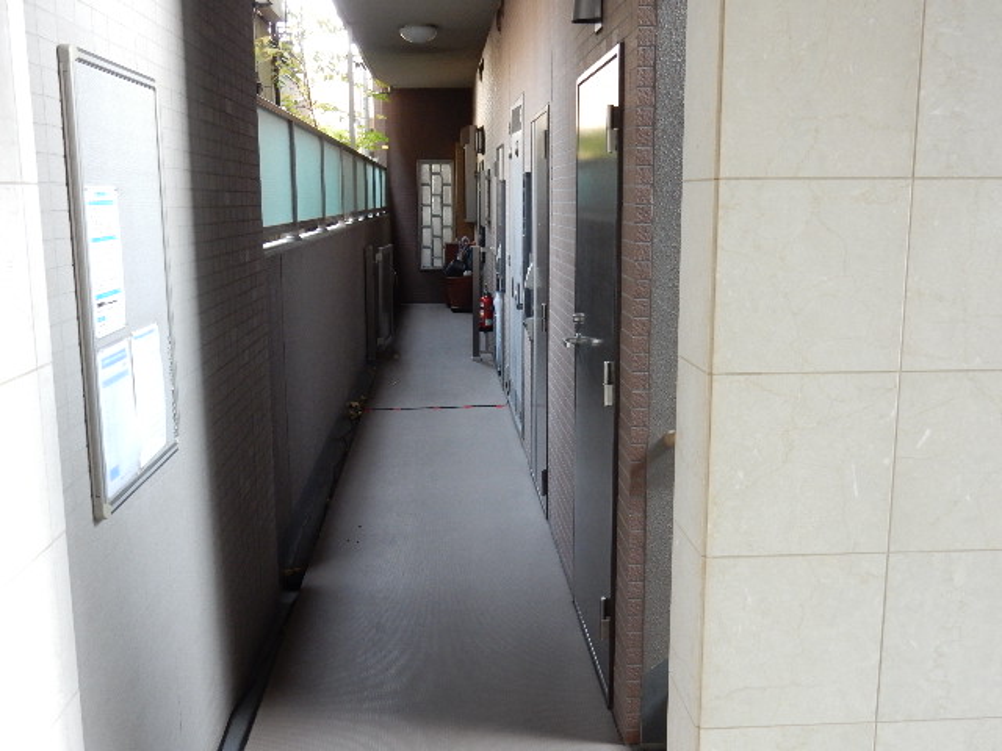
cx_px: 501
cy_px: 376
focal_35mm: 36
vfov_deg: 39.7
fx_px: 1042
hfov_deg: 51.4
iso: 400
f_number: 4
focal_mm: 6.4
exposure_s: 1/25
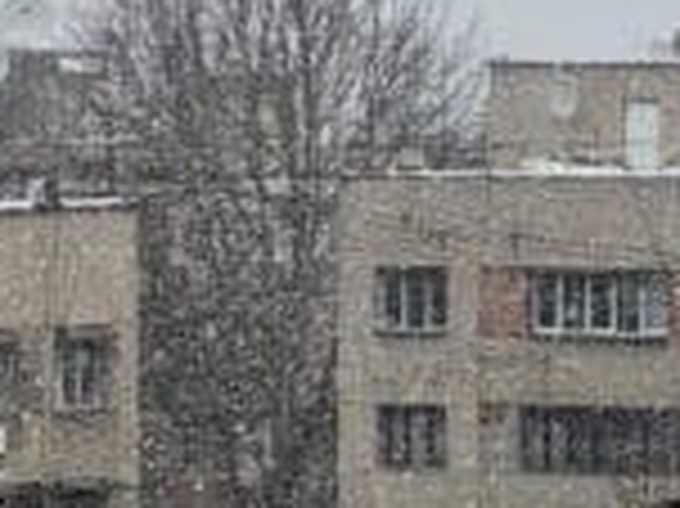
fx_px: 7675
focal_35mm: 391
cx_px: -32
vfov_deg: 3.8
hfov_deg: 5.1
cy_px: 454
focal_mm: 9
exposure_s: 1/258
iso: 25
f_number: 2.8
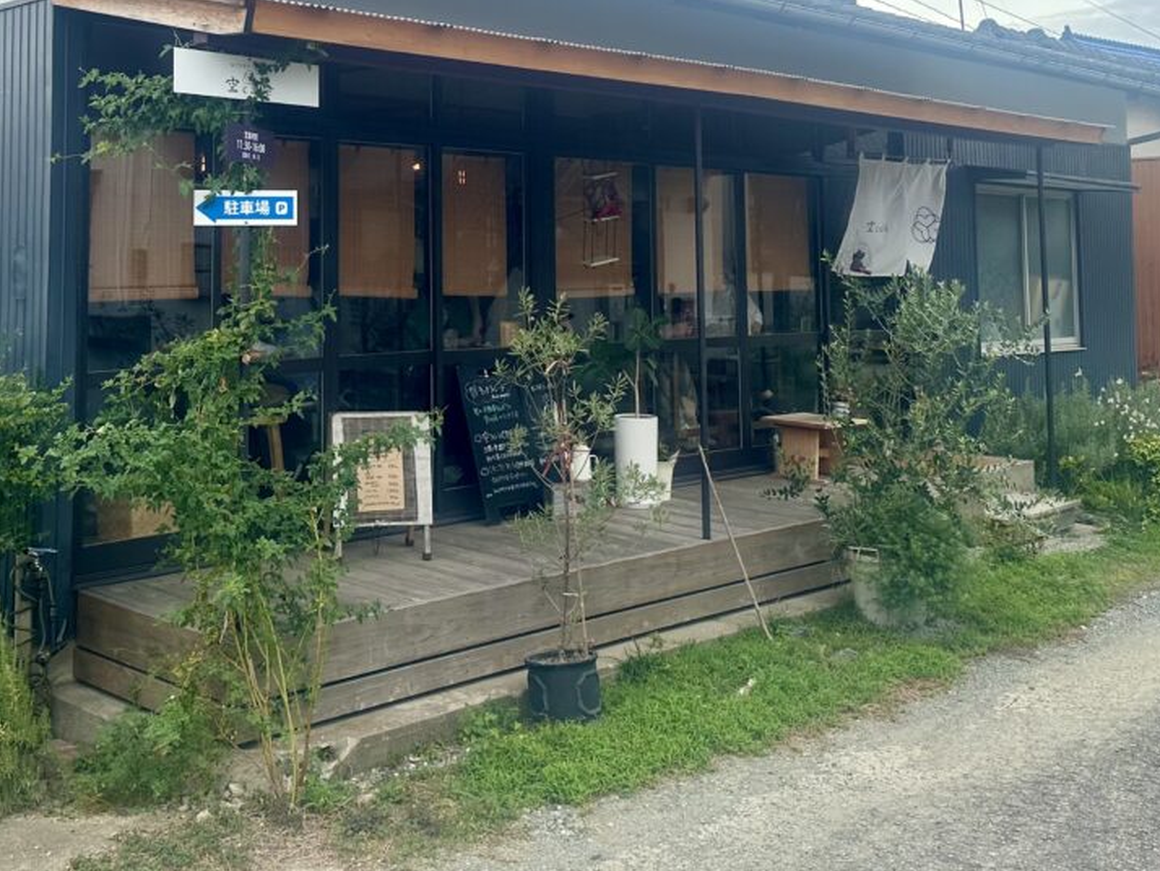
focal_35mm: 43
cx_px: 440
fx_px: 1441
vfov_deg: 32.8
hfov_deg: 43.5
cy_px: 195
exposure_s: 1/3247
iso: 80
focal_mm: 6.86
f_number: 1.78
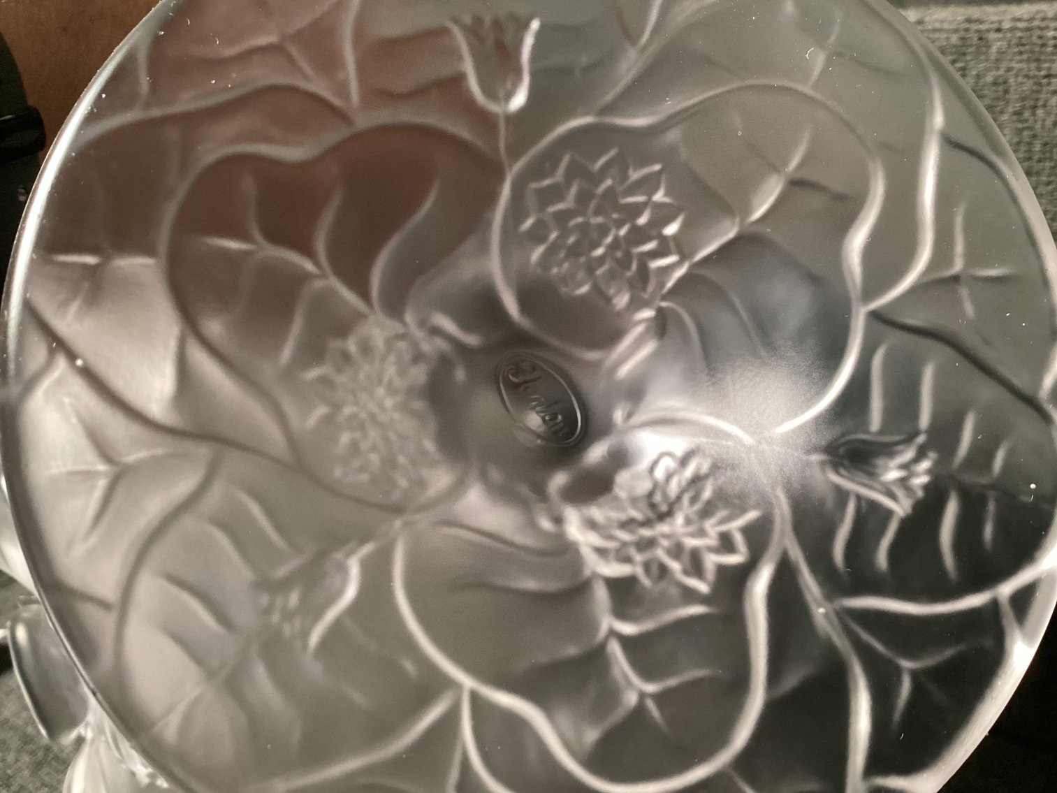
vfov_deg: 45.4
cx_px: 528
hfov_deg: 58.3
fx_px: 947
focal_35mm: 31
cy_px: 396
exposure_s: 1/40
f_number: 2.4
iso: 320
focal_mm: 3.3
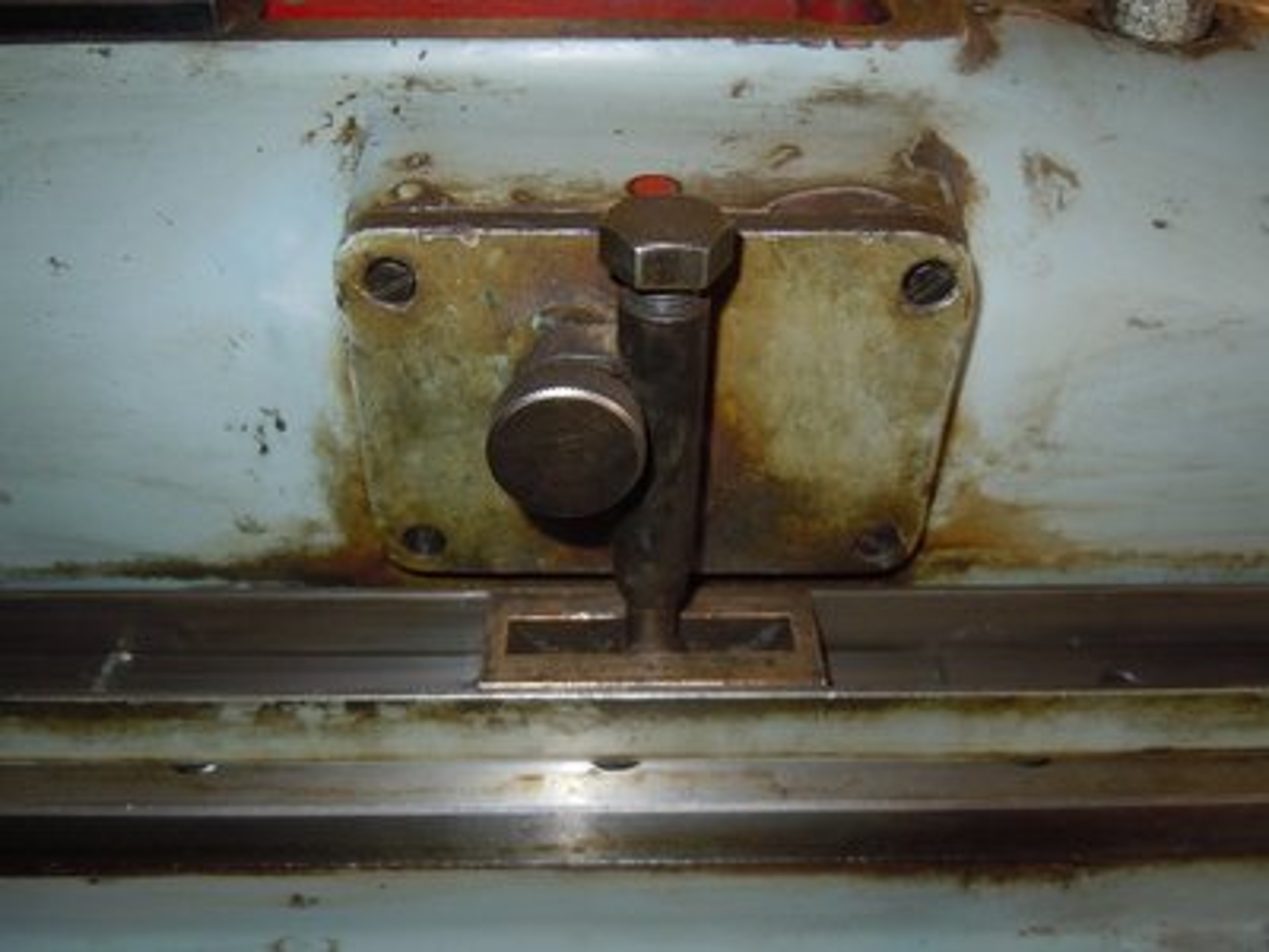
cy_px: 476
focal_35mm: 30
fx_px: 1100
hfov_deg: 60.0
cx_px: 634
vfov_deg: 46.8
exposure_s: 1/30
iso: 200
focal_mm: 5.4
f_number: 3.5
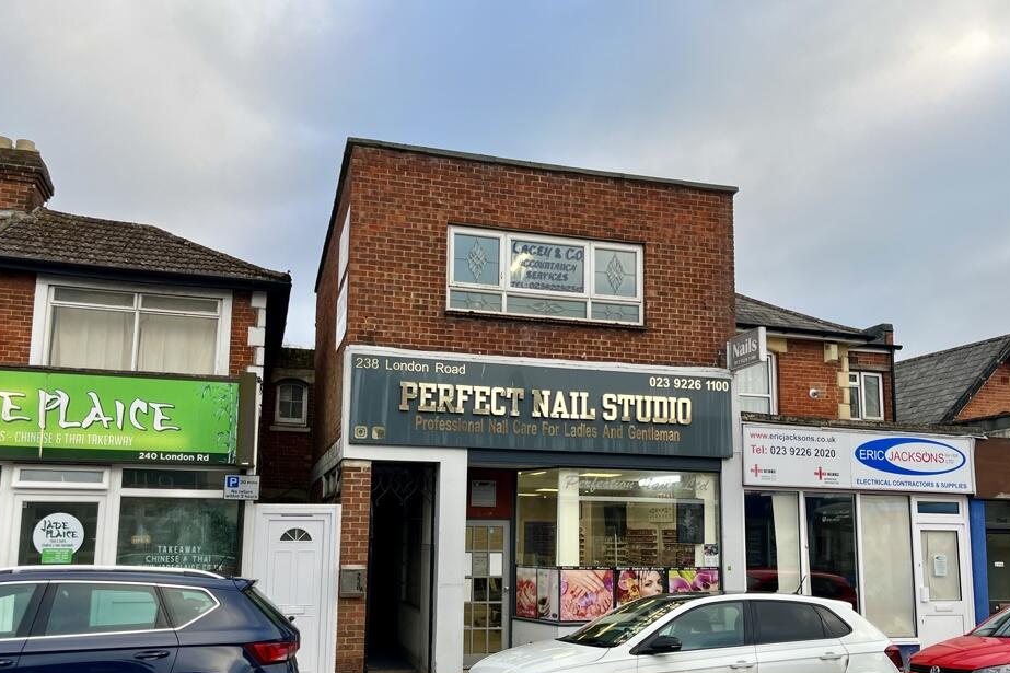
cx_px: 516
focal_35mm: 30
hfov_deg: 61.9
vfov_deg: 43.4
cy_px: 403
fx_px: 841
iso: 50
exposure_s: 1/696
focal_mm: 5.1
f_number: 1.6
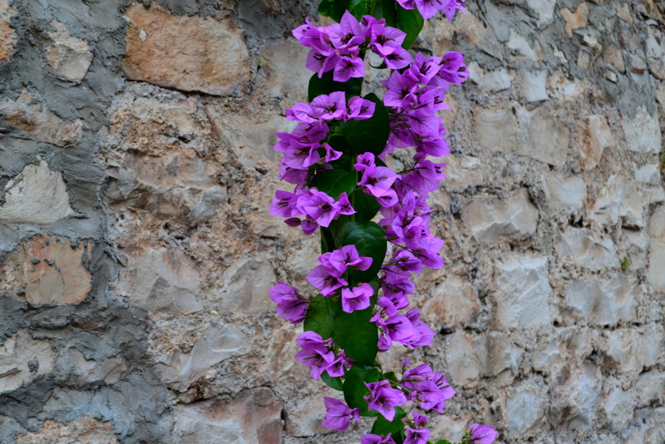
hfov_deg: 49.5
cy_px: 222
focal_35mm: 39
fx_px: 721
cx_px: 332
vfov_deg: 34.2
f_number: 6.3
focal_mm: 26
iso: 640
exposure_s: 1/15
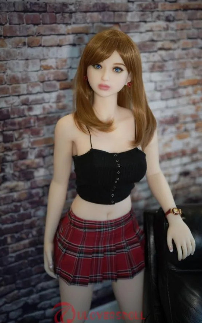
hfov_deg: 24.9
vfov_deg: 38.9
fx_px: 458
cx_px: 98
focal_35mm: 52
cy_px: 164
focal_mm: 50
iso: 250
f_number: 1.4
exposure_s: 1/200
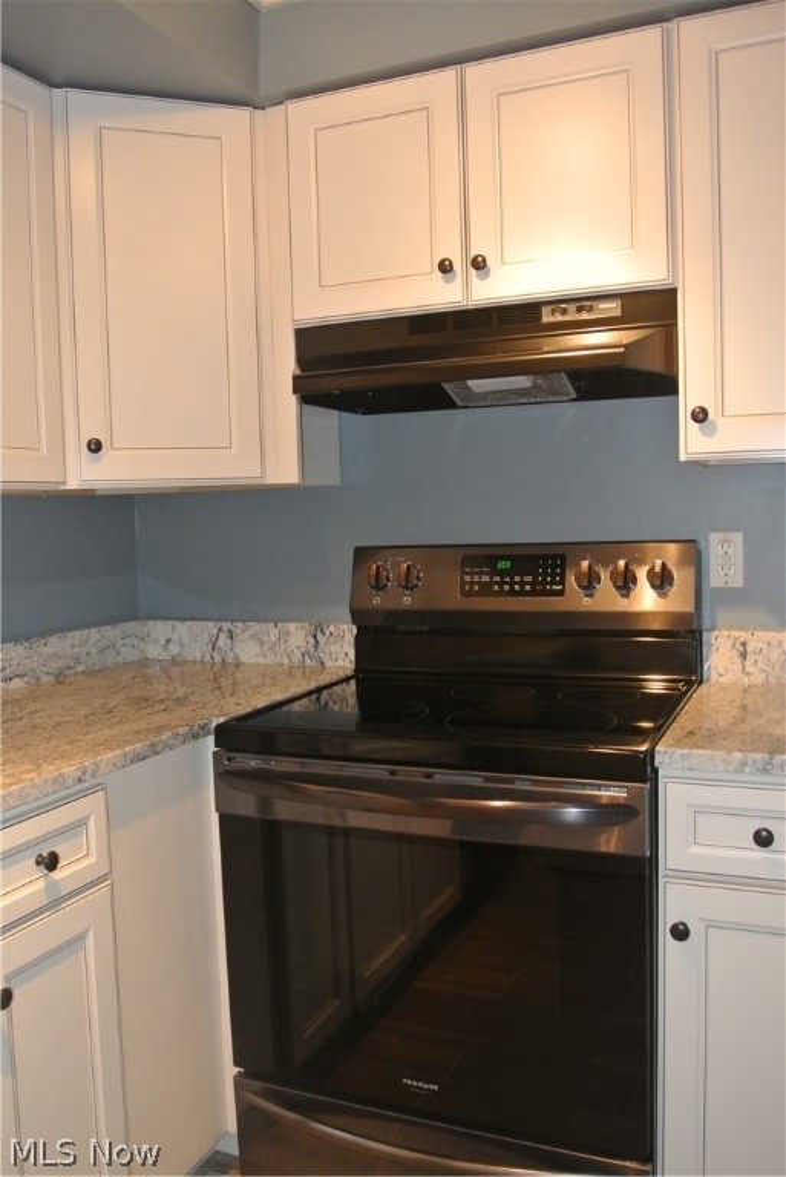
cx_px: 393
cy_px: 588
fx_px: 981
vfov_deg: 61.9
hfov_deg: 43.7
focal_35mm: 30
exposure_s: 1/60
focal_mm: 11.4
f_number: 3.5
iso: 800
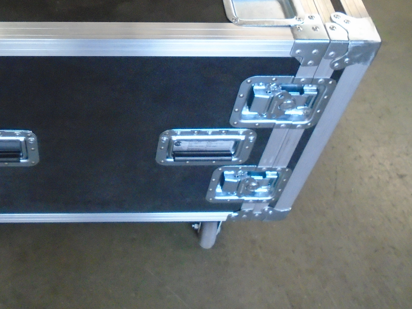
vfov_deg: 30.6
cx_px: 116
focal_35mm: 46
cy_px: 55
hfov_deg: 40.4
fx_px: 548
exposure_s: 1/50
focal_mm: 4.6
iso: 500
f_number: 3.2
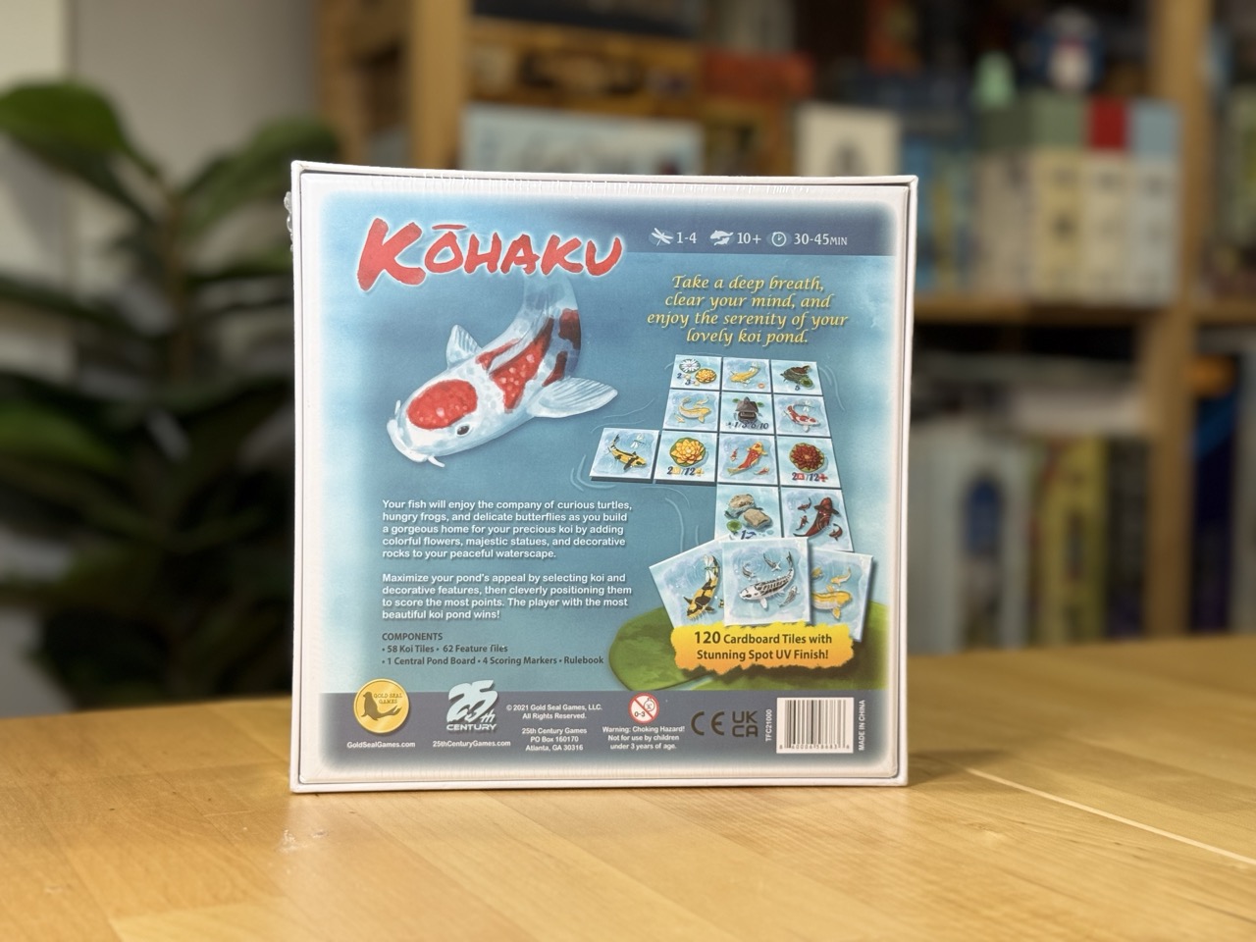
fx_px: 1742
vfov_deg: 30.3
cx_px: 628
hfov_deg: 39.7
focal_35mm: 48
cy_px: 471
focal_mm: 6.76
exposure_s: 1/50
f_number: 1.78
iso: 100
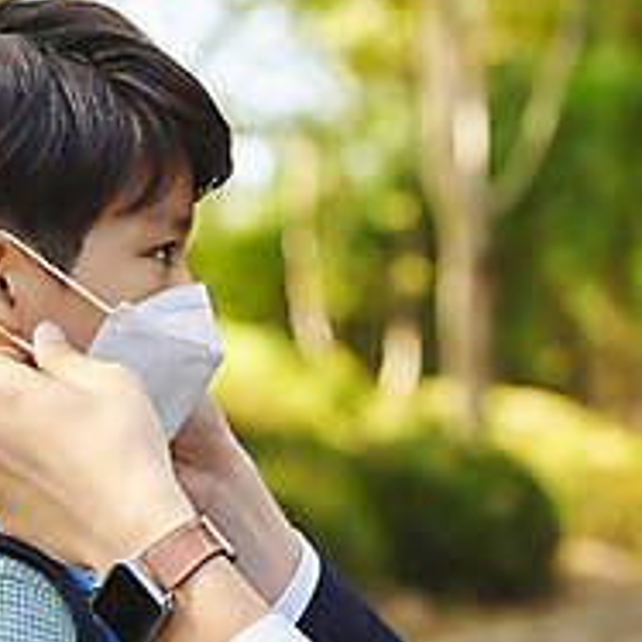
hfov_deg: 7.6
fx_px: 4847
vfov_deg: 7.6
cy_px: 422
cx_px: 572
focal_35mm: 231
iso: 500
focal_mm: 85
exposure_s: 1/320
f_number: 4
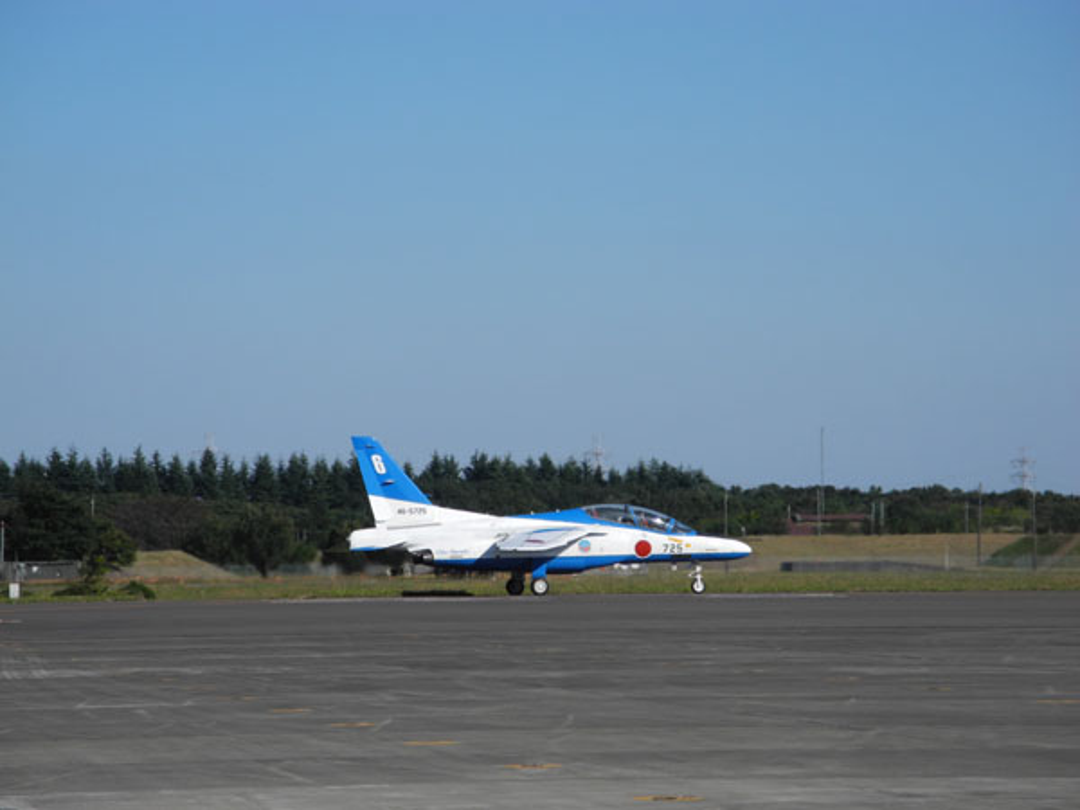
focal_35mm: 173
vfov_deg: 8.6
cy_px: 405
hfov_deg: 11.4
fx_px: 5398
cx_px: 540
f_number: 5.6
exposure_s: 1/973
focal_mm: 37
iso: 100
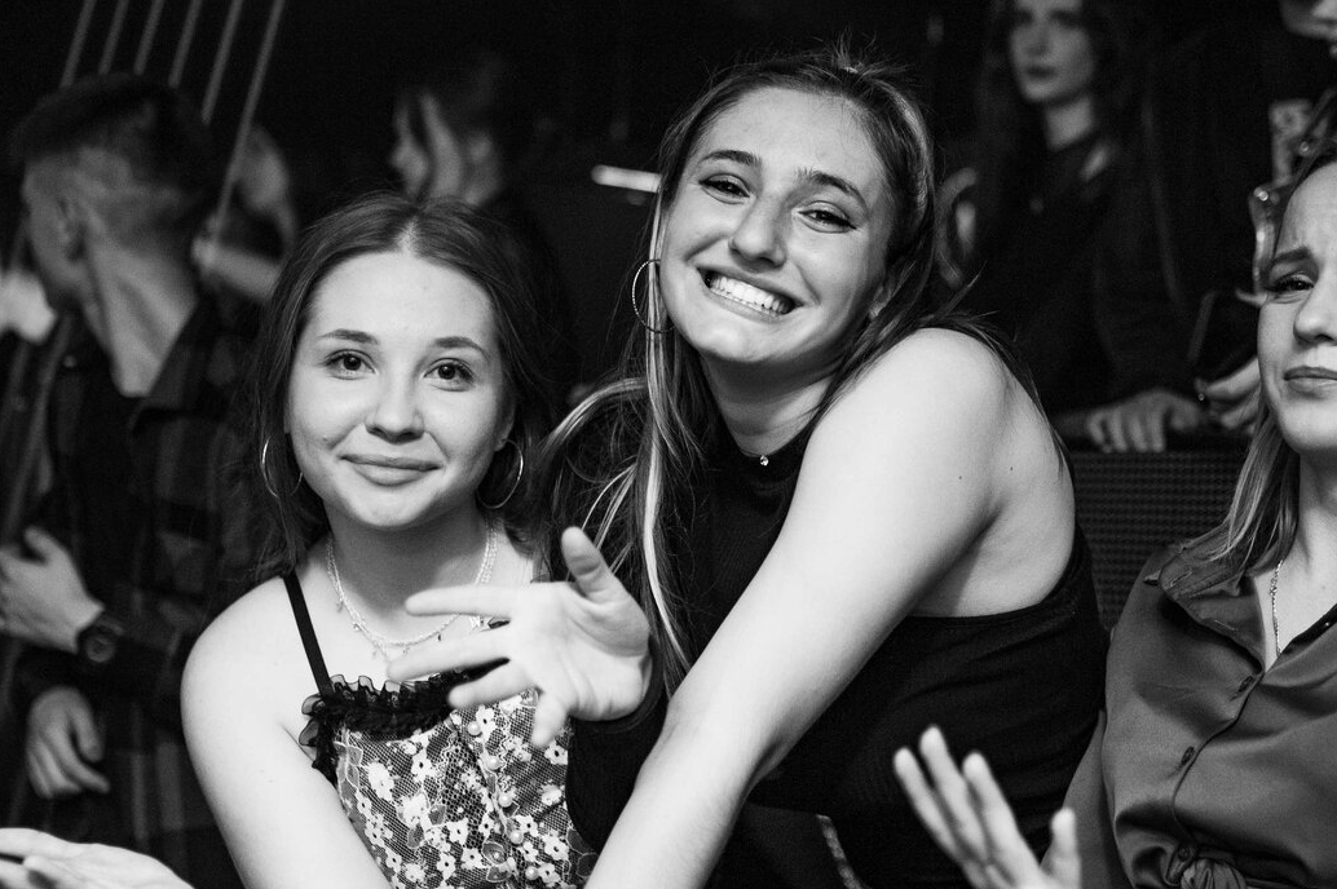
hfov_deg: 30.9
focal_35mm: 65
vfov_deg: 20.8
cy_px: 577
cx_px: 802
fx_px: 2412
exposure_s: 1/200
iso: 400
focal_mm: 35
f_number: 2.2
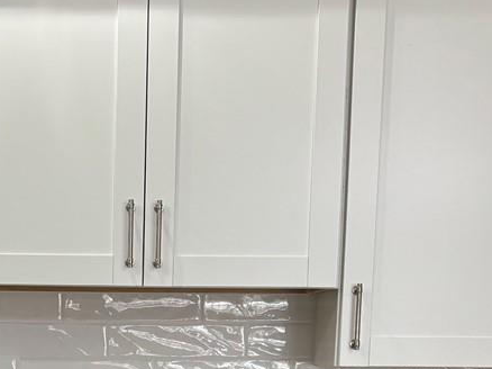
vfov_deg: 14.5
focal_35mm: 95
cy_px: 544
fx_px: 1350
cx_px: 64
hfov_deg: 20.3
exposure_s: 1/60
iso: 80
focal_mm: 5.96
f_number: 1.6
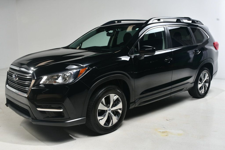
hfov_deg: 53.1
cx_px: 112
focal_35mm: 36
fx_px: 225
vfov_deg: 36.8
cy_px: 75
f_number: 11
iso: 100
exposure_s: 1/160
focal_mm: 24
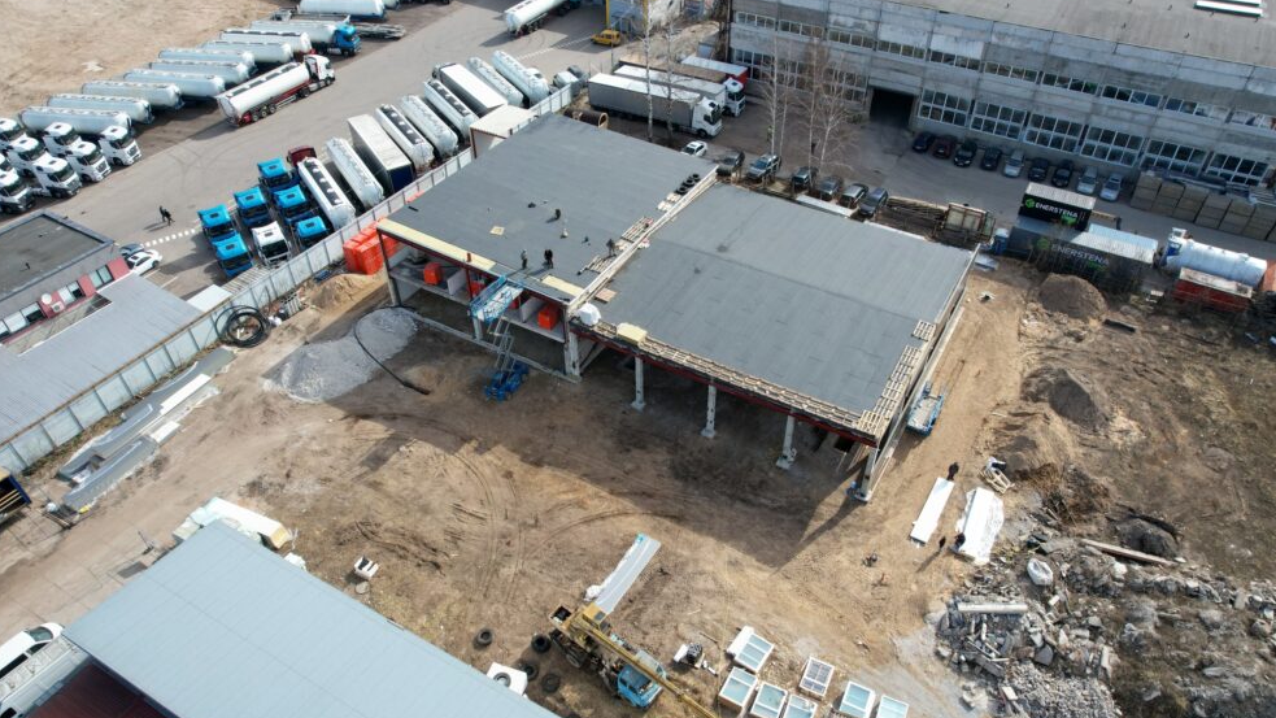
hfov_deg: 76.3
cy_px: 381
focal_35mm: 24
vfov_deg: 47.7
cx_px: 653
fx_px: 812
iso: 100
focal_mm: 8.38
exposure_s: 1/1000
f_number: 2.8
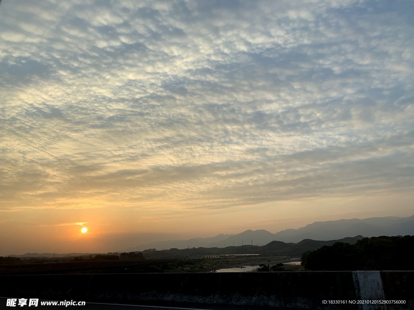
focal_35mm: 26
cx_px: 207
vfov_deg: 53.1
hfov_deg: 67.3
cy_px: 155
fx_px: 311
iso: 25
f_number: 1.8
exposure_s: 1/1149
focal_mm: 4.25
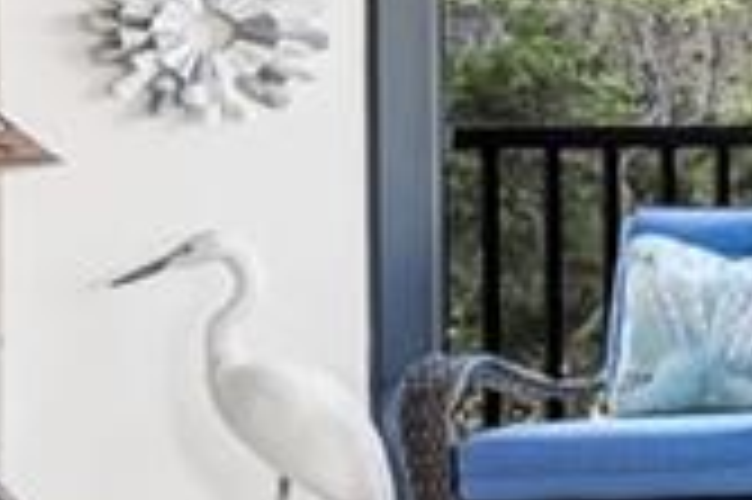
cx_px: 1986
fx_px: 2045
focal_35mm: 98
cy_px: 133
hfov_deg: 13.1
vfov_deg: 13.9
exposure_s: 1/40
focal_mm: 16
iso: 250
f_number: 10
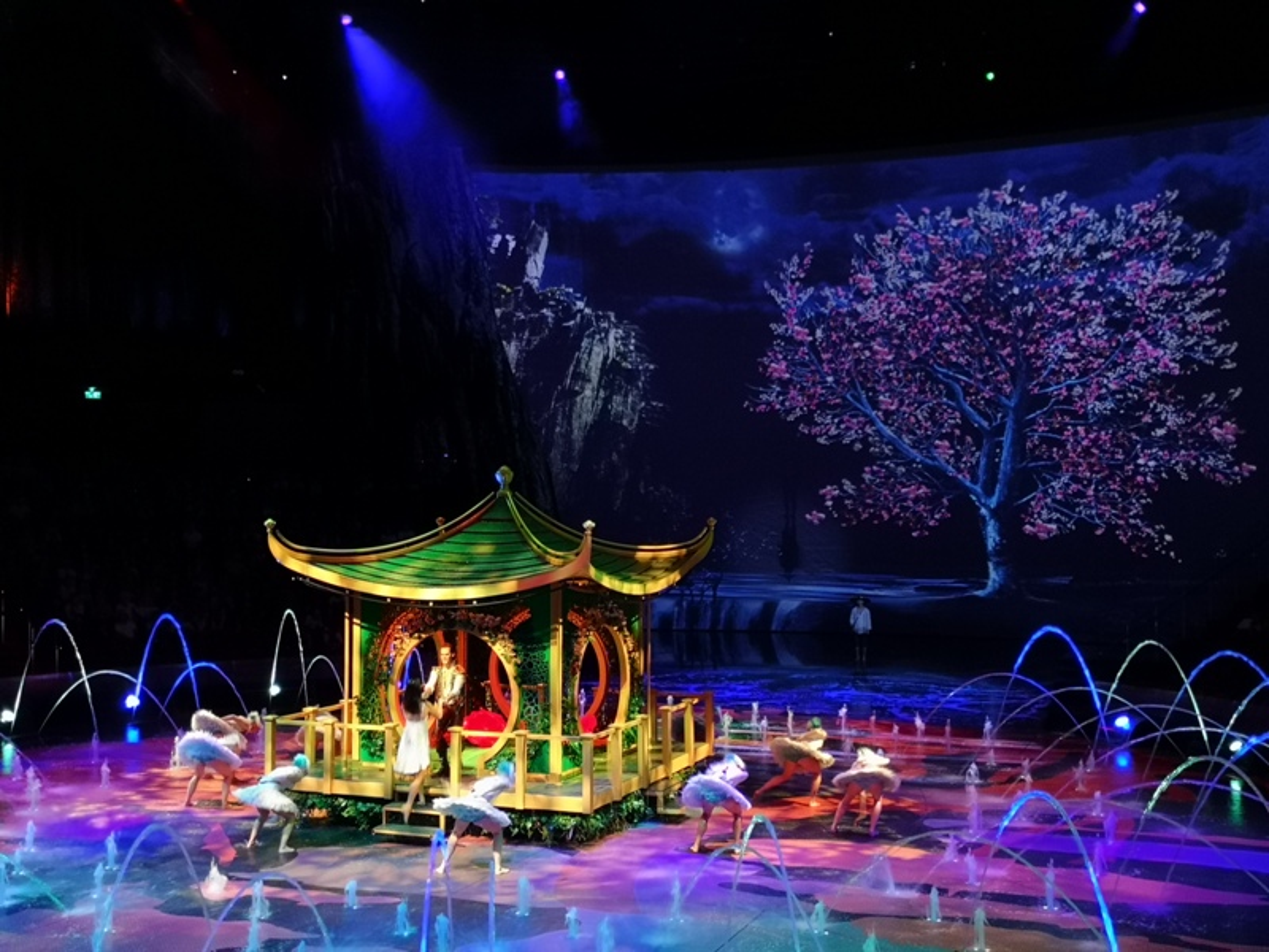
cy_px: 476
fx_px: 1503
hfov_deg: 45.8
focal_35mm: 41
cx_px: 634
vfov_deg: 35.1
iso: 400
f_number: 1.8
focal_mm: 3.95
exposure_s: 1/25
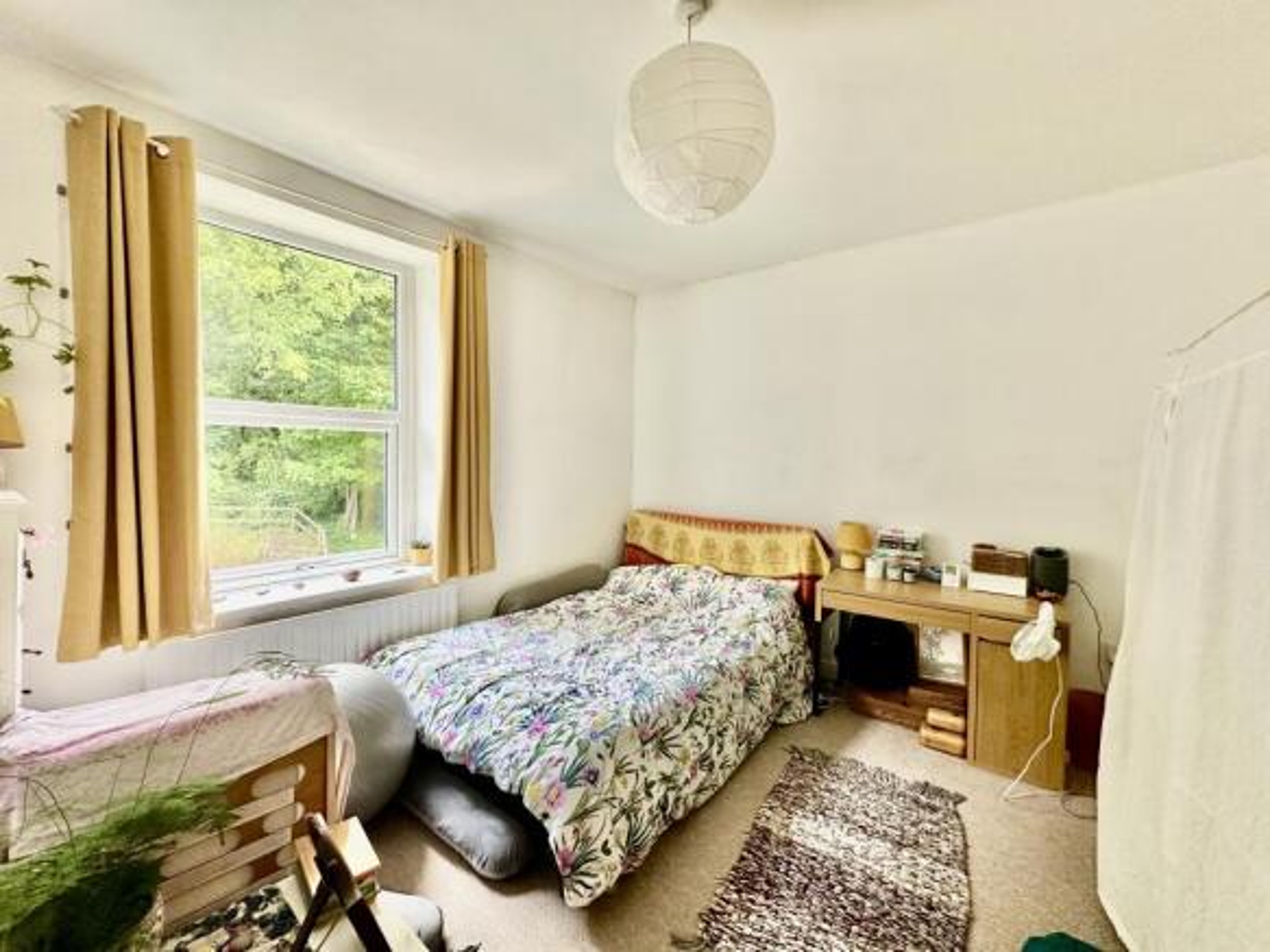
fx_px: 514
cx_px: 635
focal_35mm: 14
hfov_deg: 102.1
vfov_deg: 85.7
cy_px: 476
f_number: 2.2
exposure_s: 1/99
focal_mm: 2.22
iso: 160
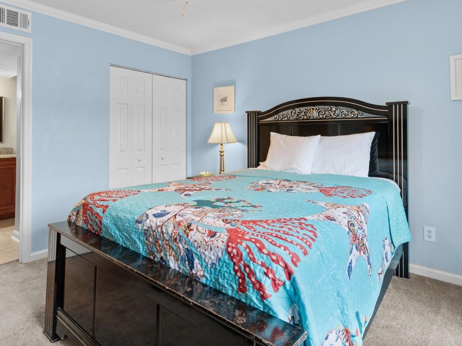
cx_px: 220
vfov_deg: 65.2
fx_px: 267
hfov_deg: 81.7
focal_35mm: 20
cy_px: 133
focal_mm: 10
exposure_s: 1/13
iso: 100
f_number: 4.5
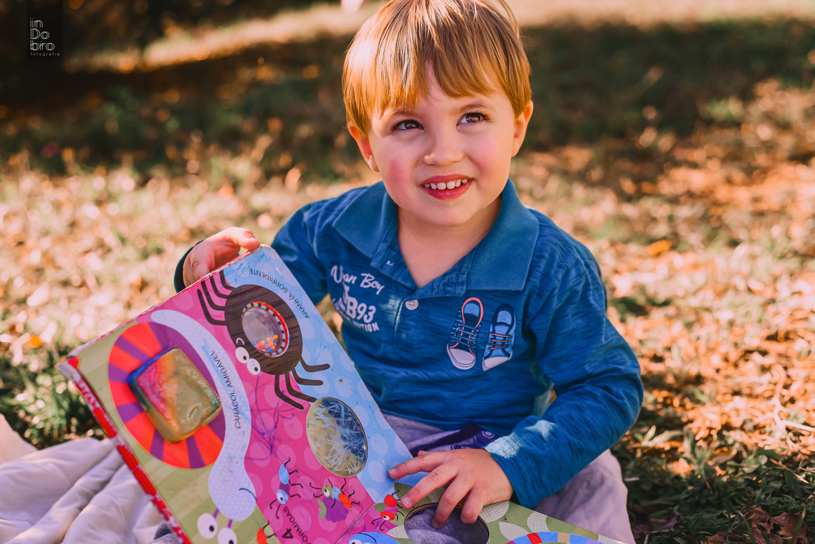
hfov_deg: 39.6
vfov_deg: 27.0
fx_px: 1132
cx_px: 408
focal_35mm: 50
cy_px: 272
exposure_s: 1/320
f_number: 2.8
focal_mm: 50
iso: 80
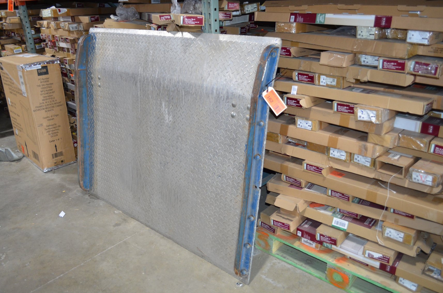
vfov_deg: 43.4
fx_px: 368
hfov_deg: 62.0
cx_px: 222
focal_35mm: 30
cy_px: 146
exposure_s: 1/60
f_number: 3.8
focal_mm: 20
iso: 720
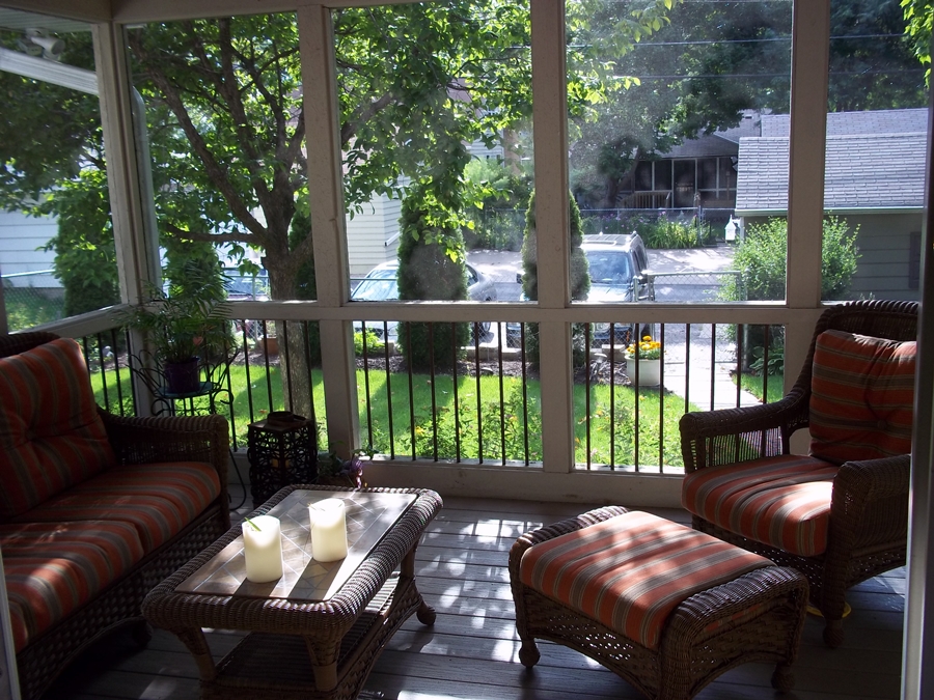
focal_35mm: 36
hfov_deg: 51.4
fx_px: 971
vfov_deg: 39.7
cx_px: 467
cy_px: 350
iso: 80
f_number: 3.1
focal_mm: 6.5
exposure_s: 1/160
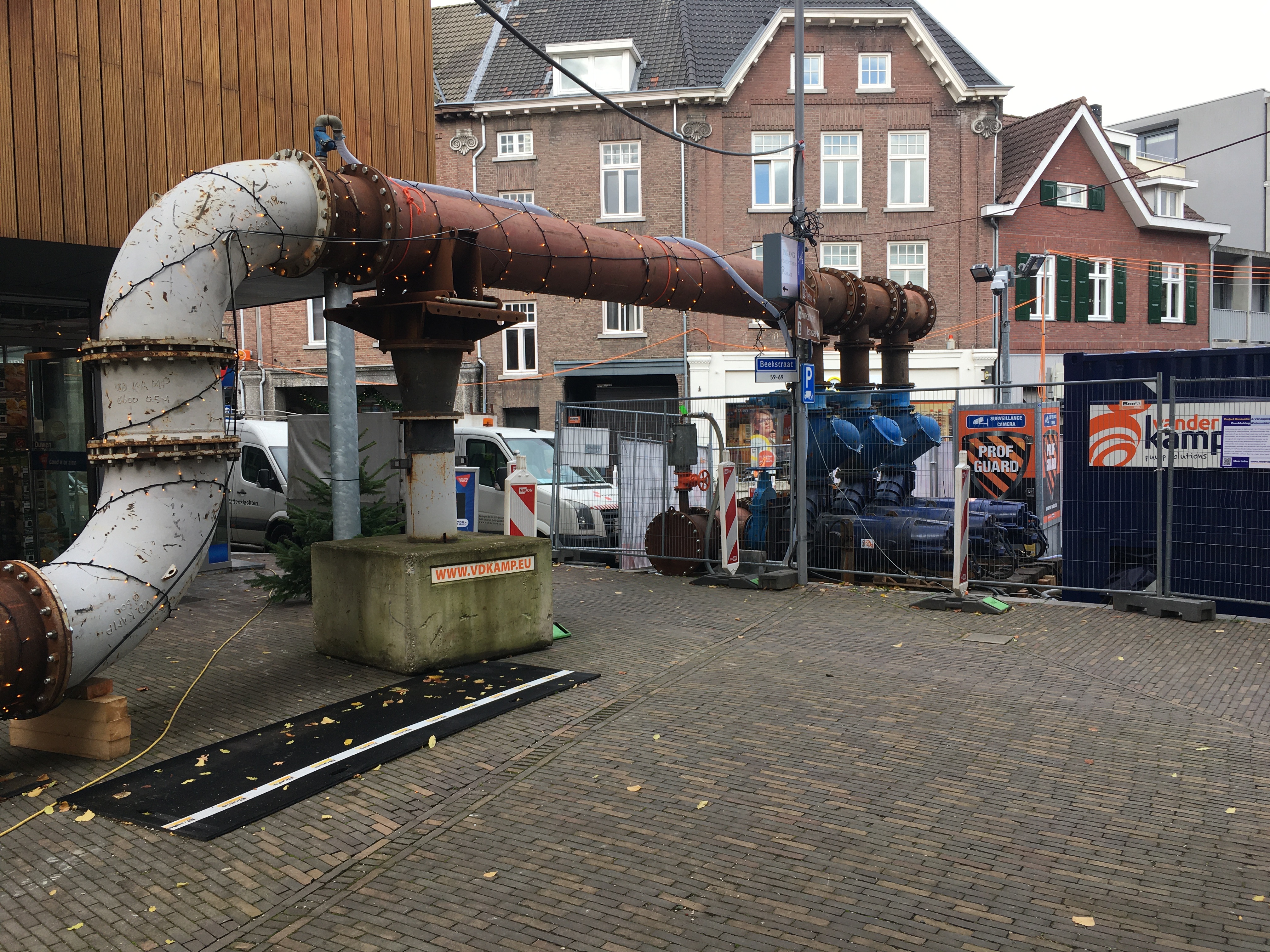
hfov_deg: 61.7
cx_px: 635
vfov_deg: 48.2
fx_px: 1064
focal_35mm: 29
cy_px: 476
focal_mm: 4.15
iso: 25
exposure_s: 1/167
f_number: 2.2
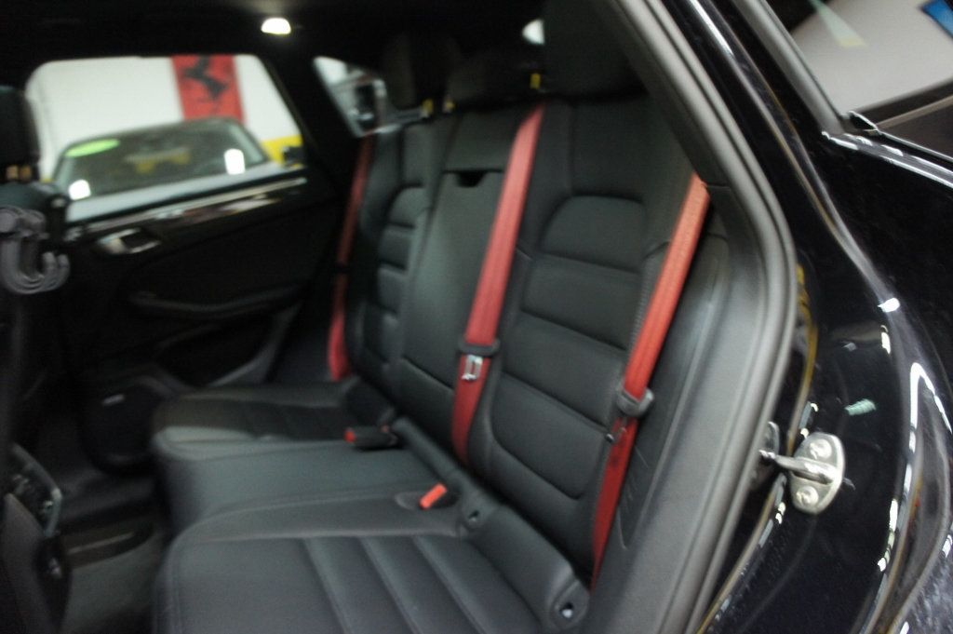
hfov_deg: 67.4
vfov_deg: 47.9
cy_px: 317
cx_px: 476
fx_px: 714
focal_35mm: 27
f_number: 3.5
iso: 1600
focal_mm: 18
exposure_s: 1/15
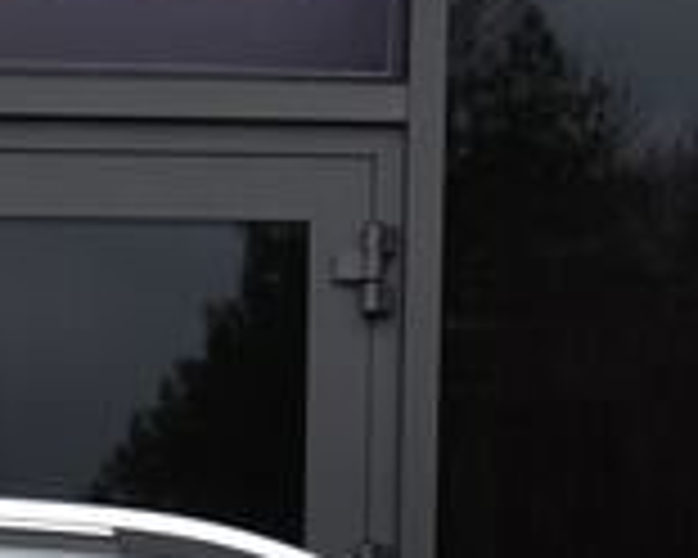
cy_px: 1328
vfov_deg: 7.3
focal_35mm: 199
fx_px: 4111
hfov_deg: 9.7
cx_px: 135
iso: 500
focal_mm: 32
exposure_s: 1/200
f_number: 7.1
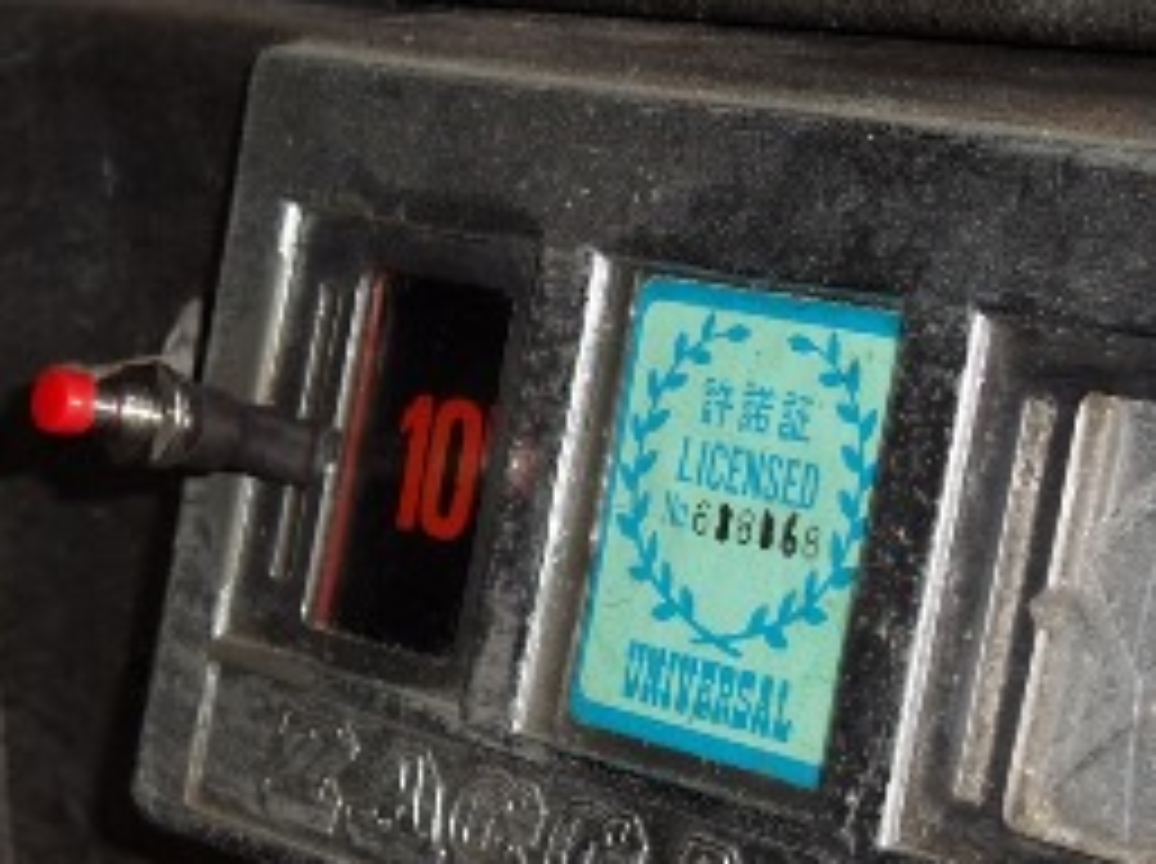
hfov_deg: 19.1
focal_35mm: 103
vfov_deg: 14.3
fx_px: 3435
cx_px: 634
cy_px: 536
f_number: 11.3
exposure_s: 1/60
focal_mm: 10.6
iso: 120
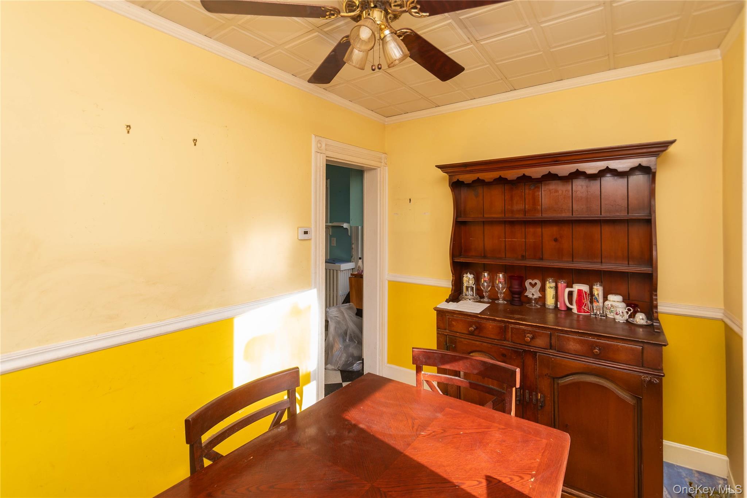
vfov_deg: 77.3
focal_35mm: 15
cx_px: 374
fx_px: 311
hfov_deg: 100.4
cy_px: 249
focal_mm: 10
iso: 100
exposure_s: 1/60
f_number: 4
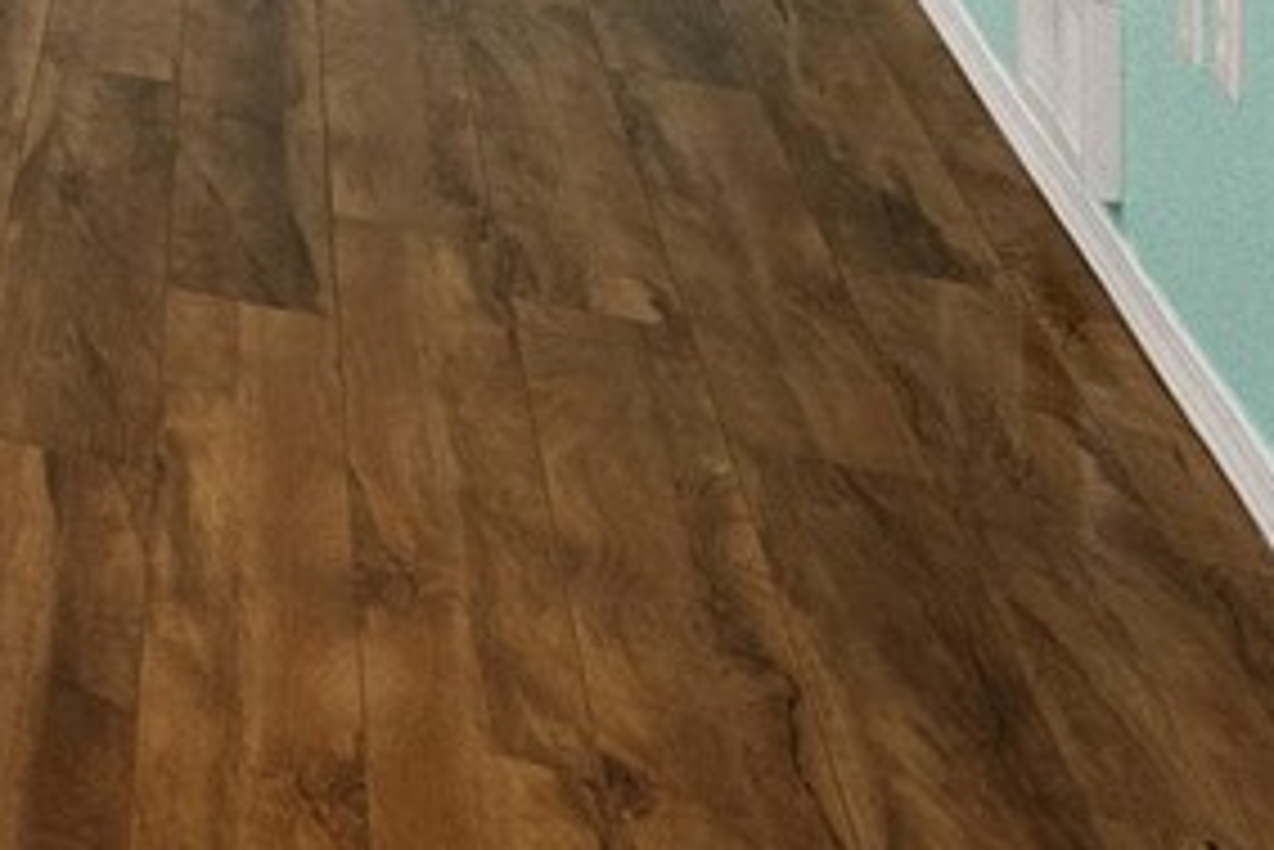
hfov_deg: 12.3
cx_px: -2352
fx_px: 3186
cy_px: -917
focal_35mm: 90
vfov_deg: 13.0
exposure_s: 1/30
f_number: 7.1
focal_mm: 15
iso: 800
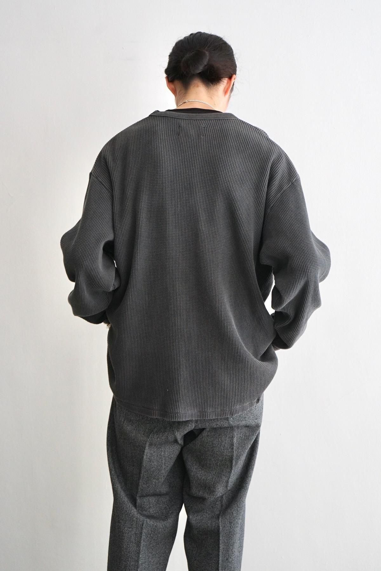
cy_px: 286
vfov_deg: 35.1
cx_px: 190
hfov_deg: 23.8
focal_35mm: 57
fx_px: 905
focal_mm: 57
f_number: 5
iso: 1000
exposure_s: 1/160
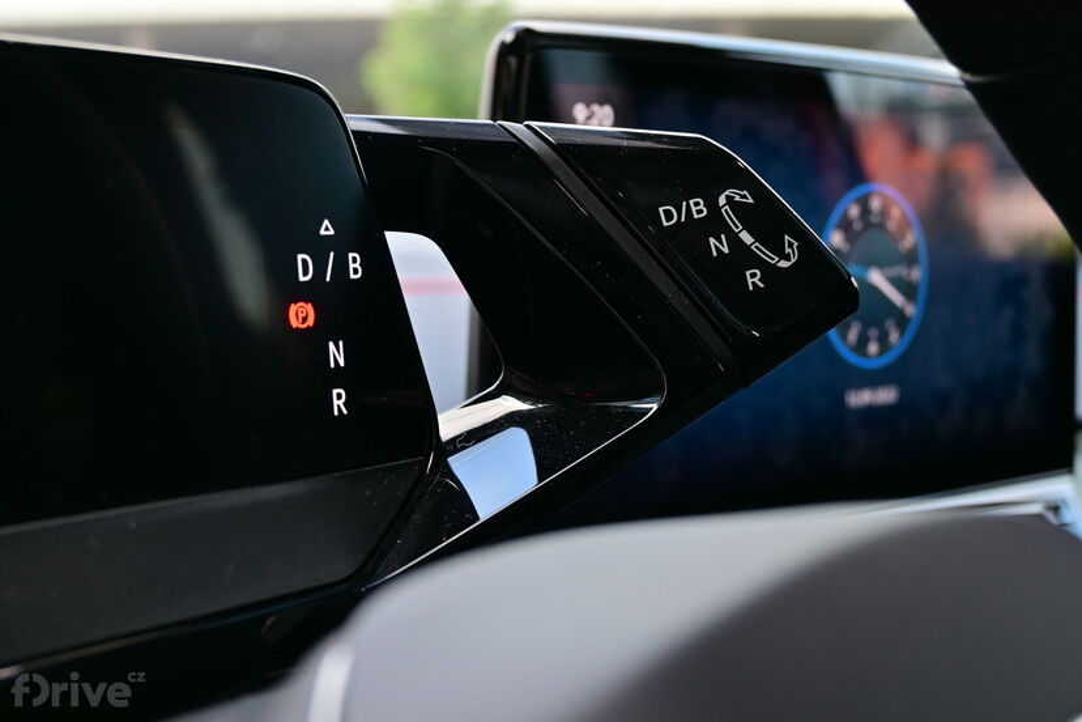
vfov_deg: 24.4
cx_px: 541
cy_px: 361
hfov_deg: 35.9
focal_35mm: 56
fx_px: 1668
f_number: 5.3
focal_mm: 37
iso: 180
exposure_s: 1/60
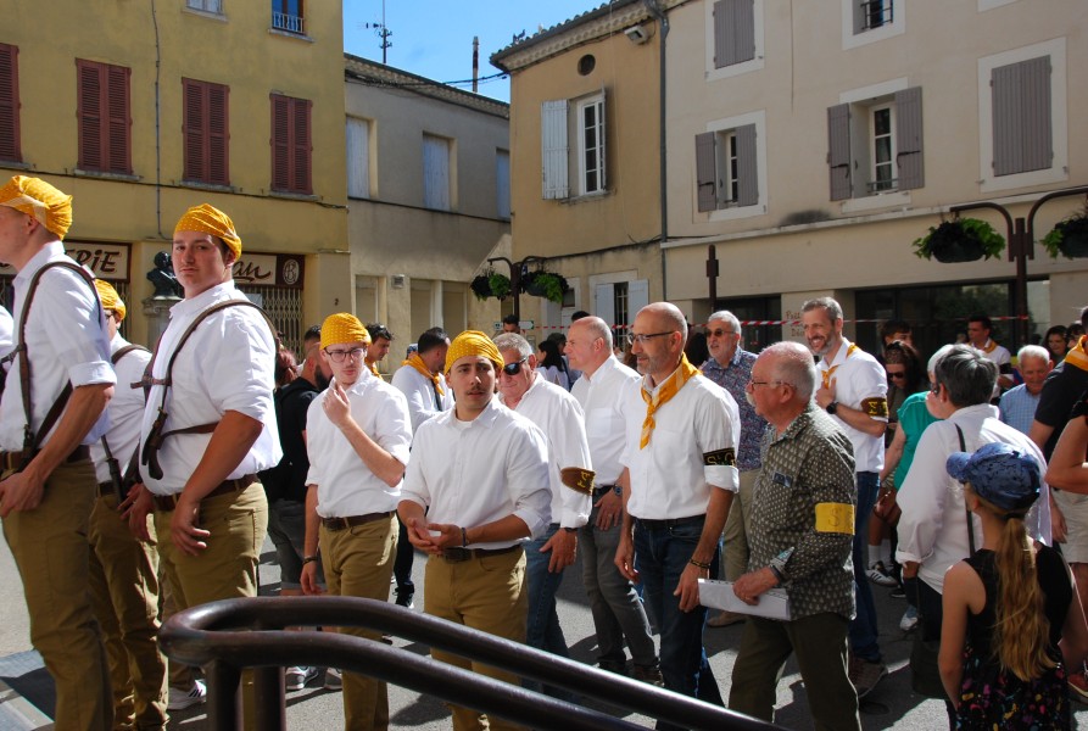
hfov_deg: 57.1
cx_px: 544
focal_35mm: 33
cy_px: 366
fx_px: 1000
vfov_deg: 40.2
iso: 400
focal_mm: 22
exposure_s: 1/400
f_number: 10
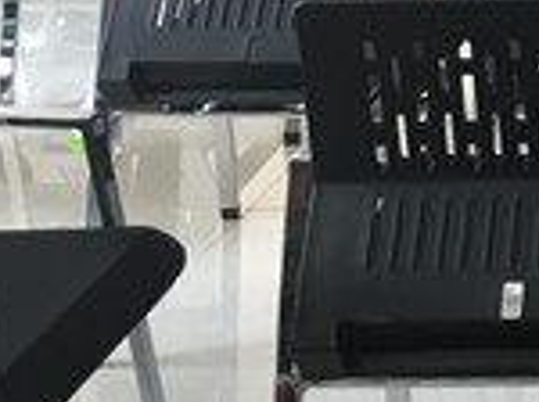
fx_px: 1928
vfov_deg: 10.9
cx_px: 959
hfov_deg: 14.2
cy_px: -380
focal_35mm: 124
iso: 50
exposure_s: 1/33
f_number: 2.2
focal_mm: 4.15
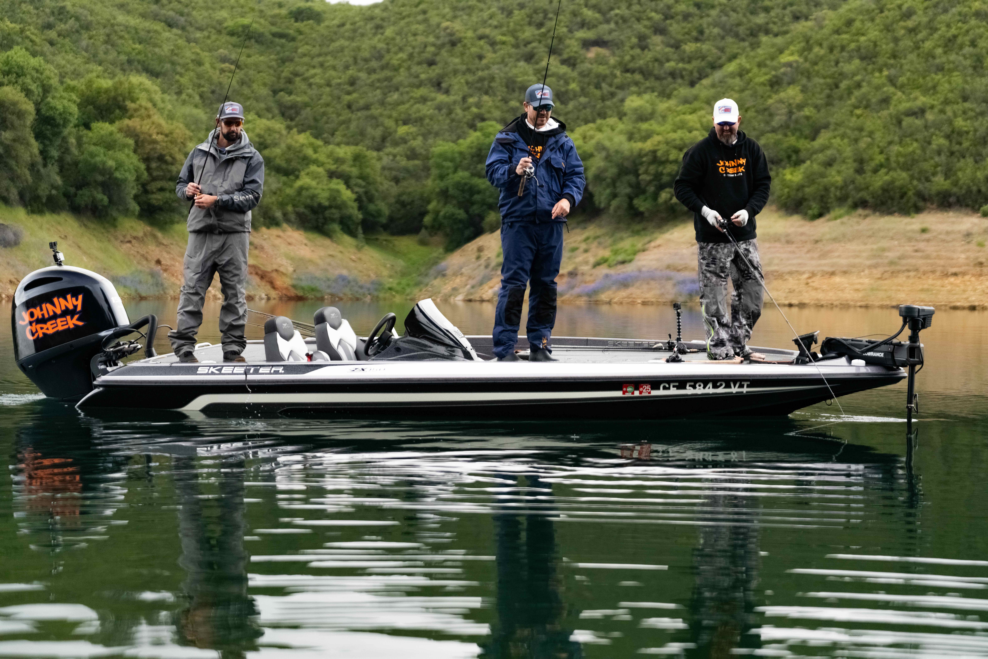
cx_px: 494
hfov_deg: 28.8
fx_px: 1921
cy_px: 330
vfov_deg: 19.5
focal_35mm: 70
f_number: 2.8
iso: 8000
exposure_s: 1/500
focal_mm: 70
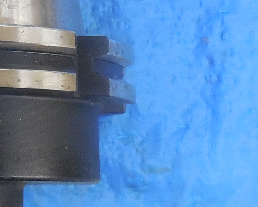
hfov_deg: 17.3
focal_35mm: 106
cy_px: -13
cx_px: -50
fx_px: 809
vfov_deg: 14.2
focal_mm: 4.5
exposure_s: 1/15
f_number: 3.3
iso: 400
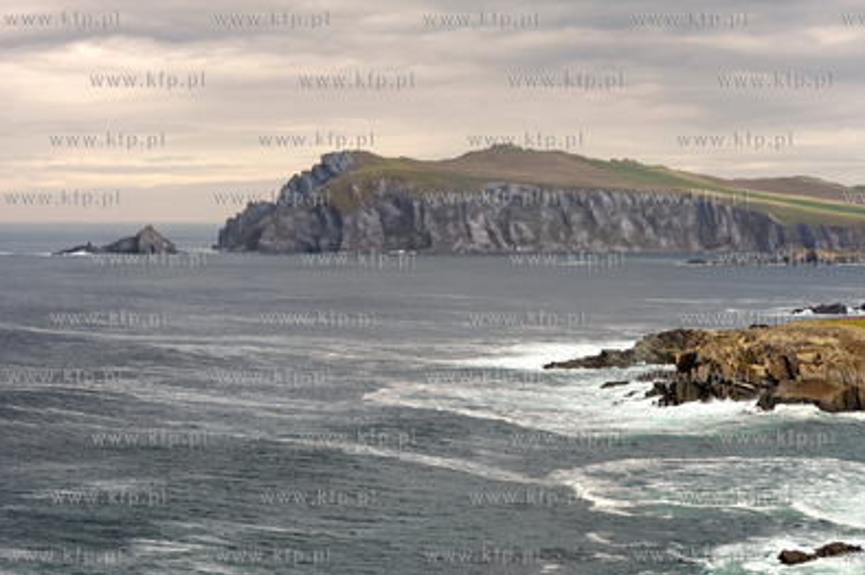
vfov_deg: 19.2
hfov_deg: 28.5
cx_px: 435
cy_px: 288
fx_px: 1705
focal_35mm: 71
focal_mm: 70
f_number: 16
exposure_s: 1/160
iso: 400
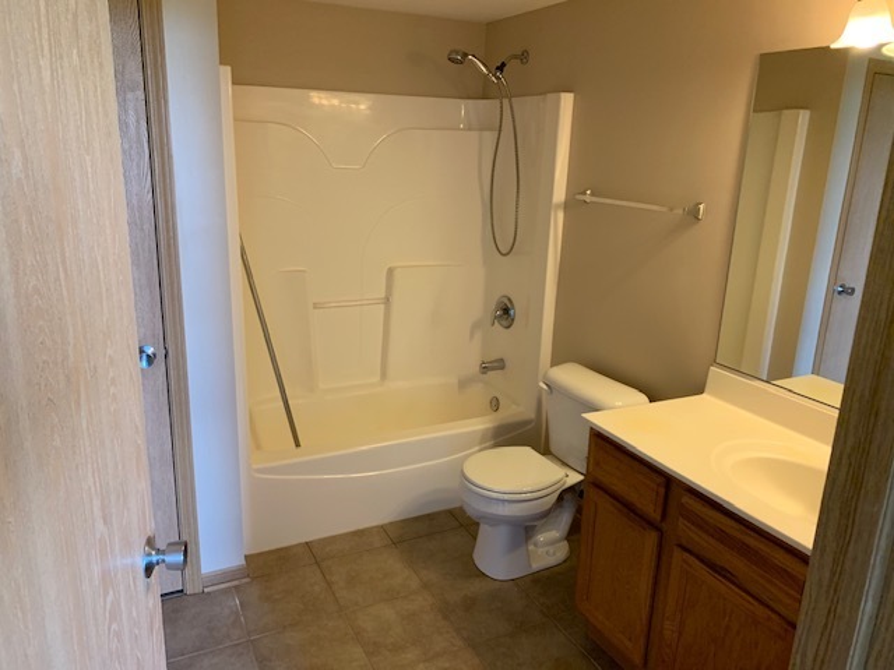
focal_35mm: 26
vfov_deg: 53.1
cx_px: 447
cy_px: 335
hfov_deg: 67.3
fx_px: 671
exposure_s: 1/60
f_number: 1.8
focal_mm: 4.25
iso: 250
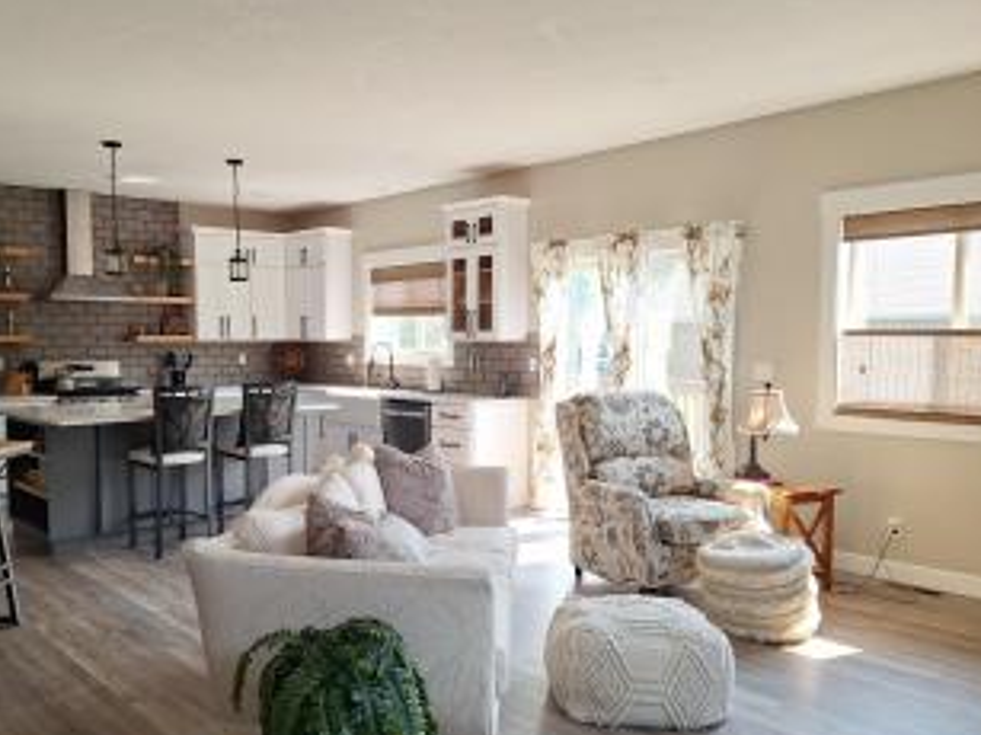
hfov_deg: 59.3
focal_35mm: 30
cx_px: 377
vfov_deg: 46.7
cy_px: 393
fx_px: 850
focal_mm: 5.54
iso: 25
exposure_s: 1/137
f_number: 1.8
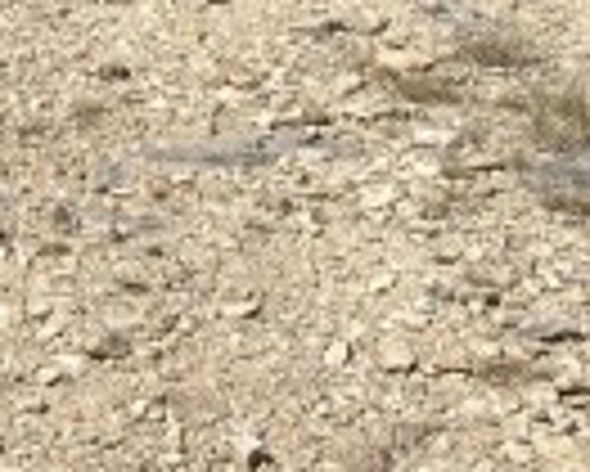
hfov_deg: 11.6
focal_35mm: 155
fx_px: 2709
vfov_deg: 9.3
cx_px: -423
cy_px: -526
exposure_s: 1/3610
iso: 32
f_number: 1.8
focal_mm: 4.25
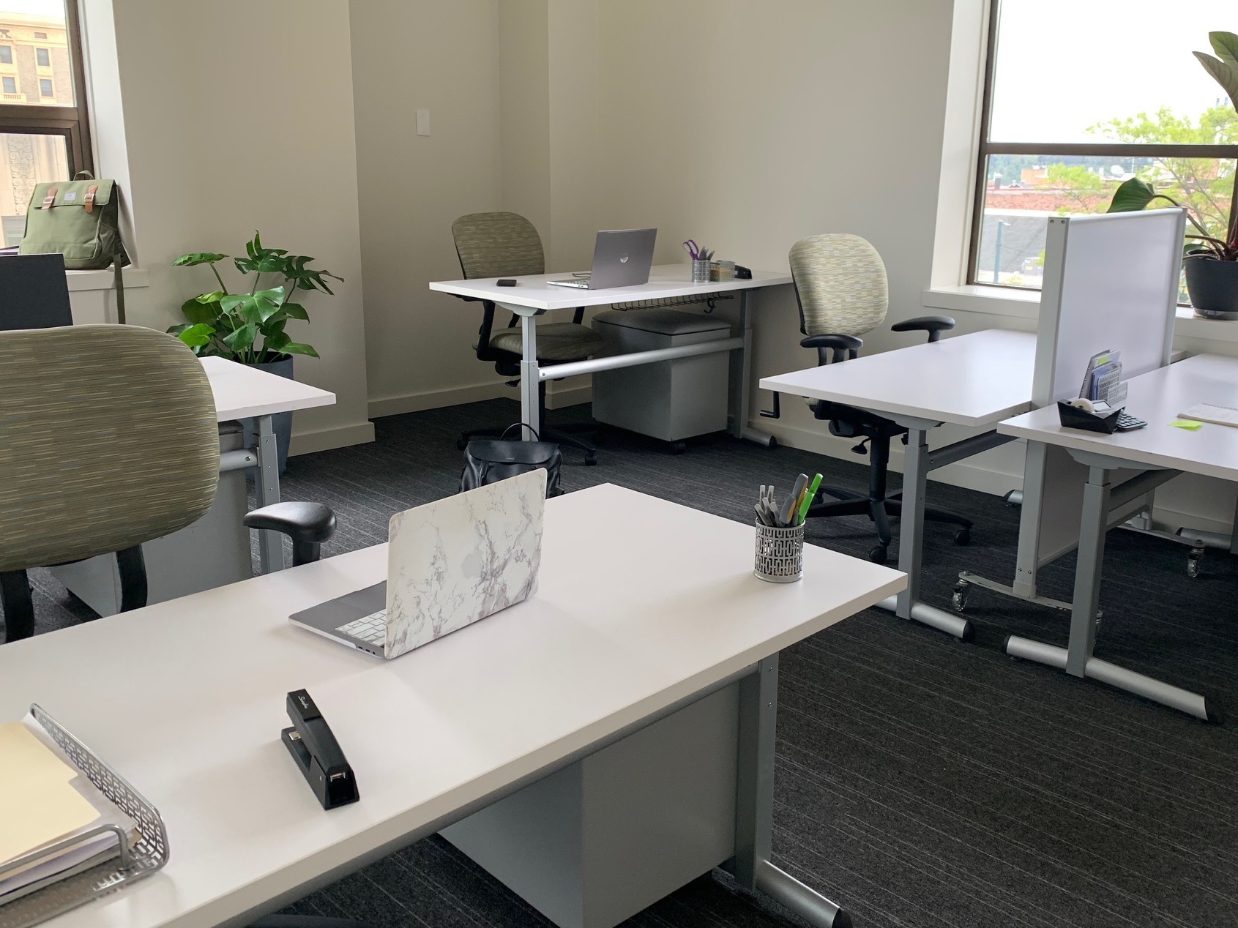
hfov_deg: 58.2
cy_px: 460
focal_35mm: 31
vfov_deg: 45.4
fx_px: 1109
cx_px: 688
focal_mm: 4.25
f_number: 1.8
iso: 64
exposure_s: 1/60
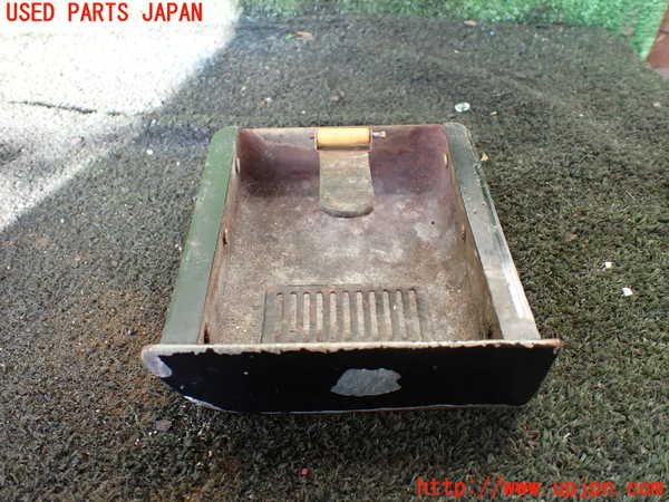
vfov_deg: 46.8
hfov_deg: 60.0
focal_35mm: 30
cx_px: 334
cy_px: 251
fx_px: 580
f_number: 2.3
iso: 250
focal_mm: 5.4
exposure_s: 1/125
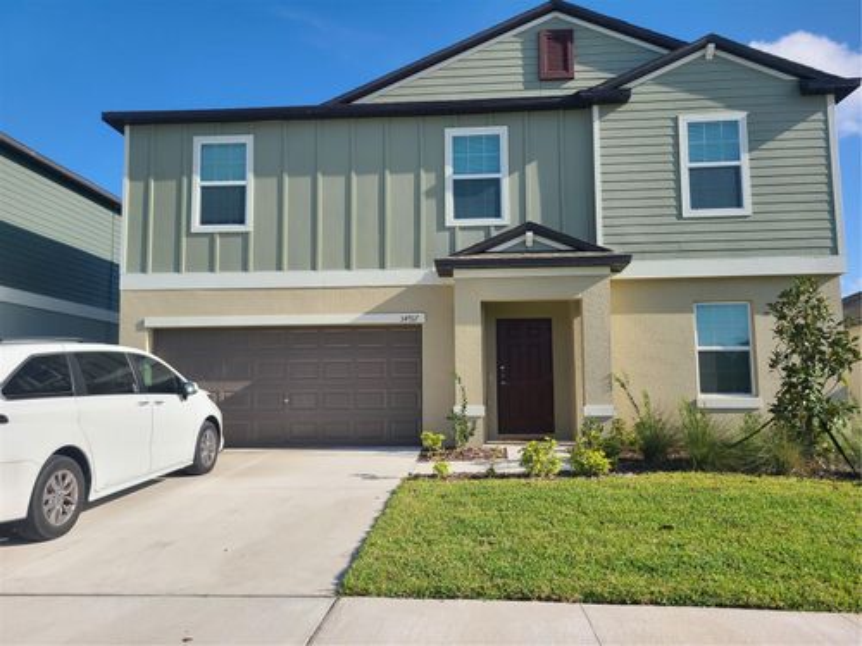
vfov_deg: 53.1
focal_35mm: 26
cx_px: 431
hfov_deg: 67.3
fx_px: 647
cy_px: 323
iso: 40
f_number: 1.8
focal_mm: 5.4
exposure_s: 1/1794
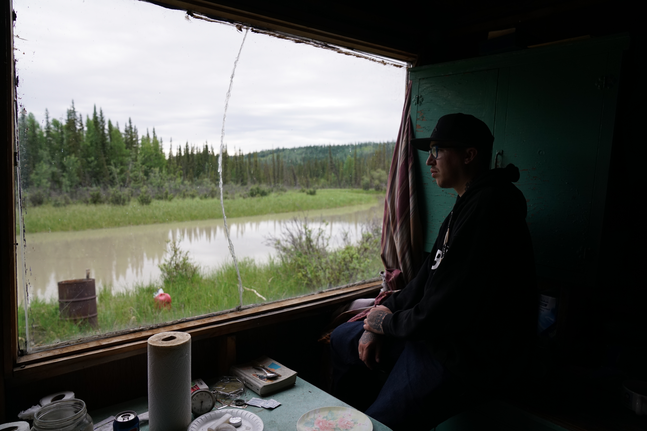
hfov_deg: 73.7
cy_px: 216
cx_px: 324
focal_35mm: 24
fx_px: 431
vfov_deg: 53.1
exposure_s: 1/80
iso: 800
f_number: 4.5
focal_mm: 24
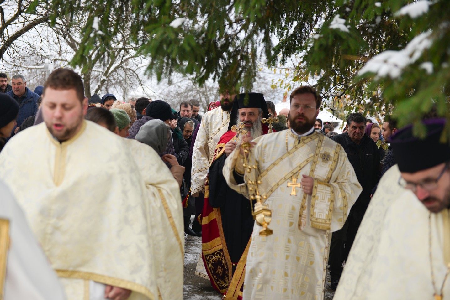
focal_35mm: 70
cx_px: 225
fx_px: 875
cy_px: 150
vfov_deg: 19.5
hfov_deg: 28.8
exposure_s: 1/250
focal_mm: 70
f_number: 2.8
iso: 140
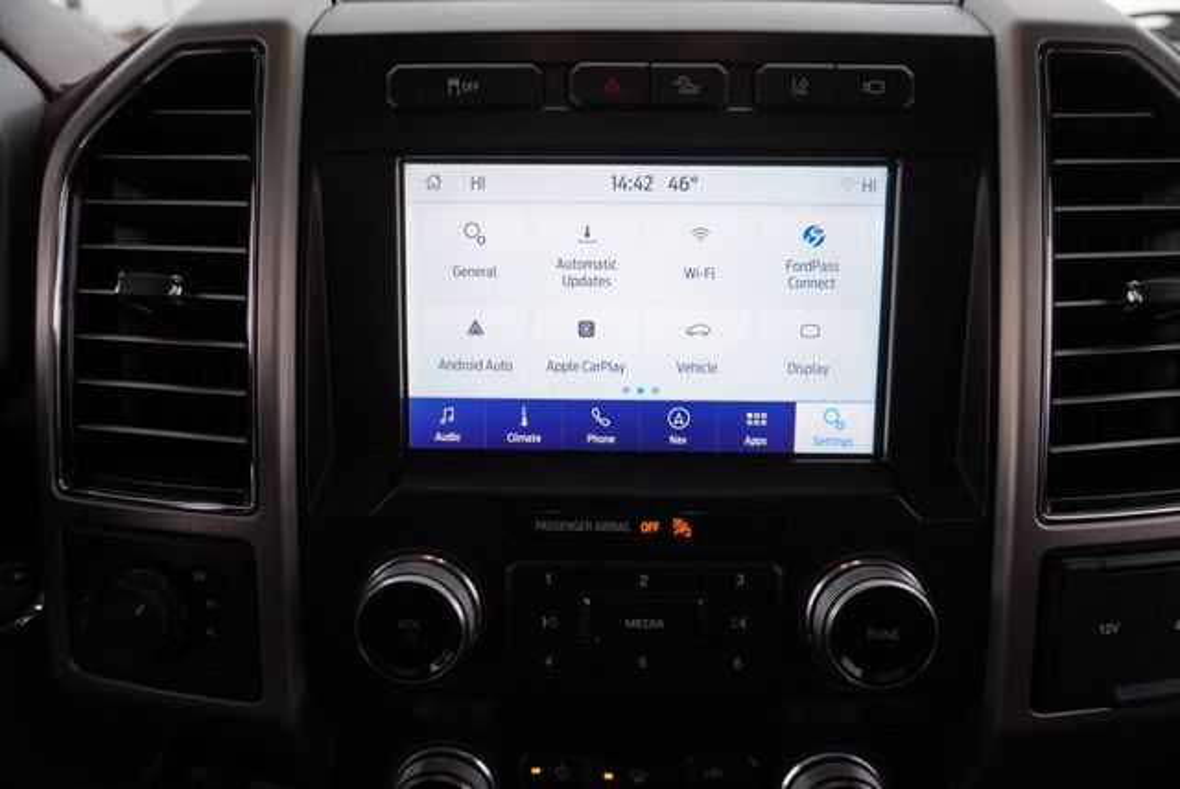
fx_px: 787
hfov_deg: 73.7
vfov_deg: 53.2
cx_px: 590
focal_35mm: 24
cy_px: 394
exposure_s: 1/320
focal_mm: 16
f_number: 4
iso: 640
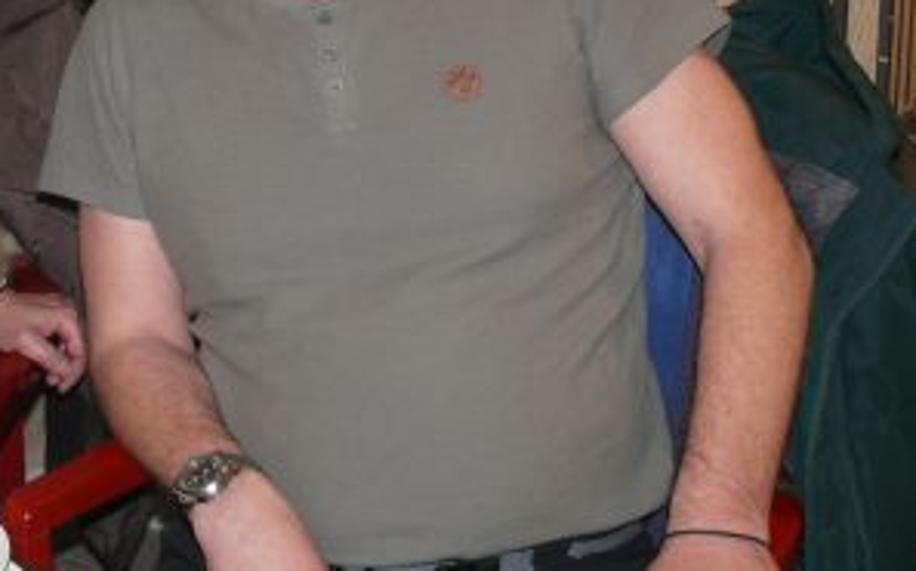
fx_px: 1995
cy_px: 40
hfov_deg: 24.4
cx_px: -59
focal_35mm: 80
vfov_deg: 16.0
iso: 100
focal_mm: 7.4
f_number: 2.8
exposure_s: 1/30
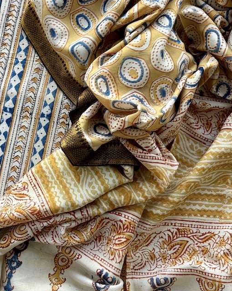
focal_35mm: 74
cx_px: 89
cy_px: 113
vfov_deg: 25.7
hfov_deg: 20.6
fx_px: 636
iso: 64
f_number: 1.78
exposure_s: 1/420
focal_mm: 6.76
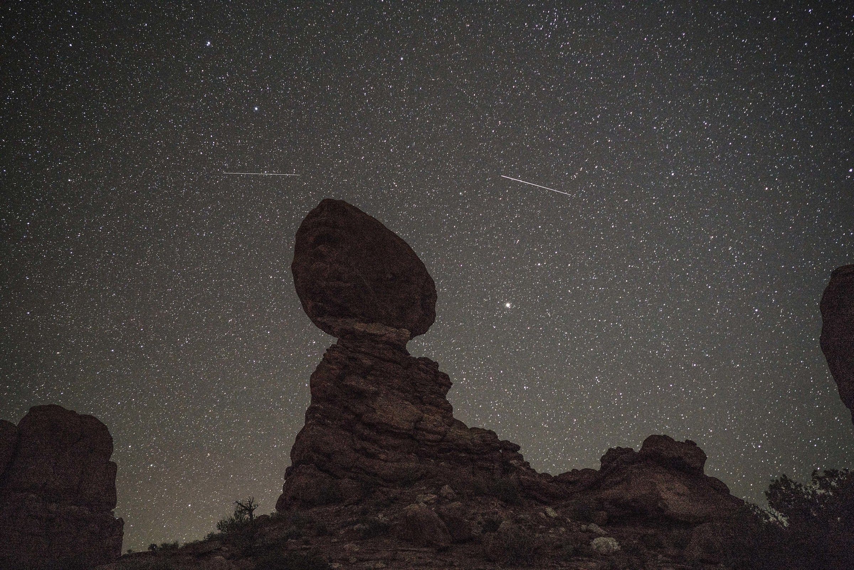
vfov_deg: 51.3
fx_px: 593
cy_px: 285
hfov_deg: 71.5
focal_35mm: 25
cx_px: 427
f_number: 2.8
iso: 1000
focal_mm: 25
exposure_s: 20
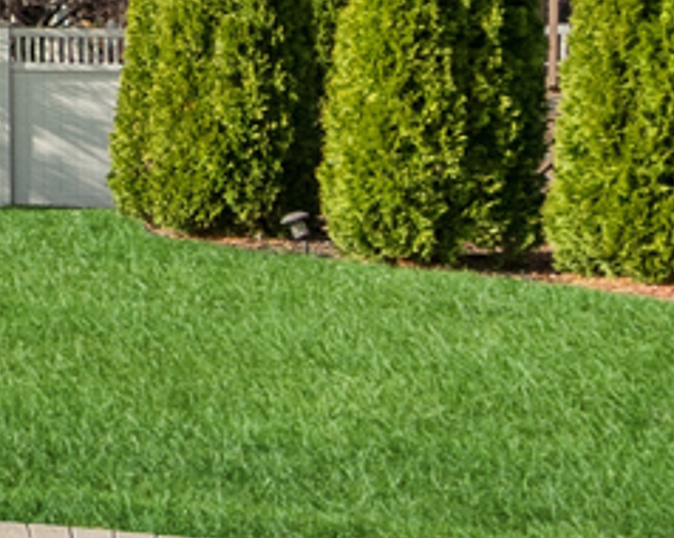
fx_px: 2292
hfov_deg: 12.6
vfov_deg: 13.3
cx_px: -991
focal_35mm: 115
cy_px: 82
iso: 320
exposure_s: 1/1000
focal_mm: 12
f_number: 8
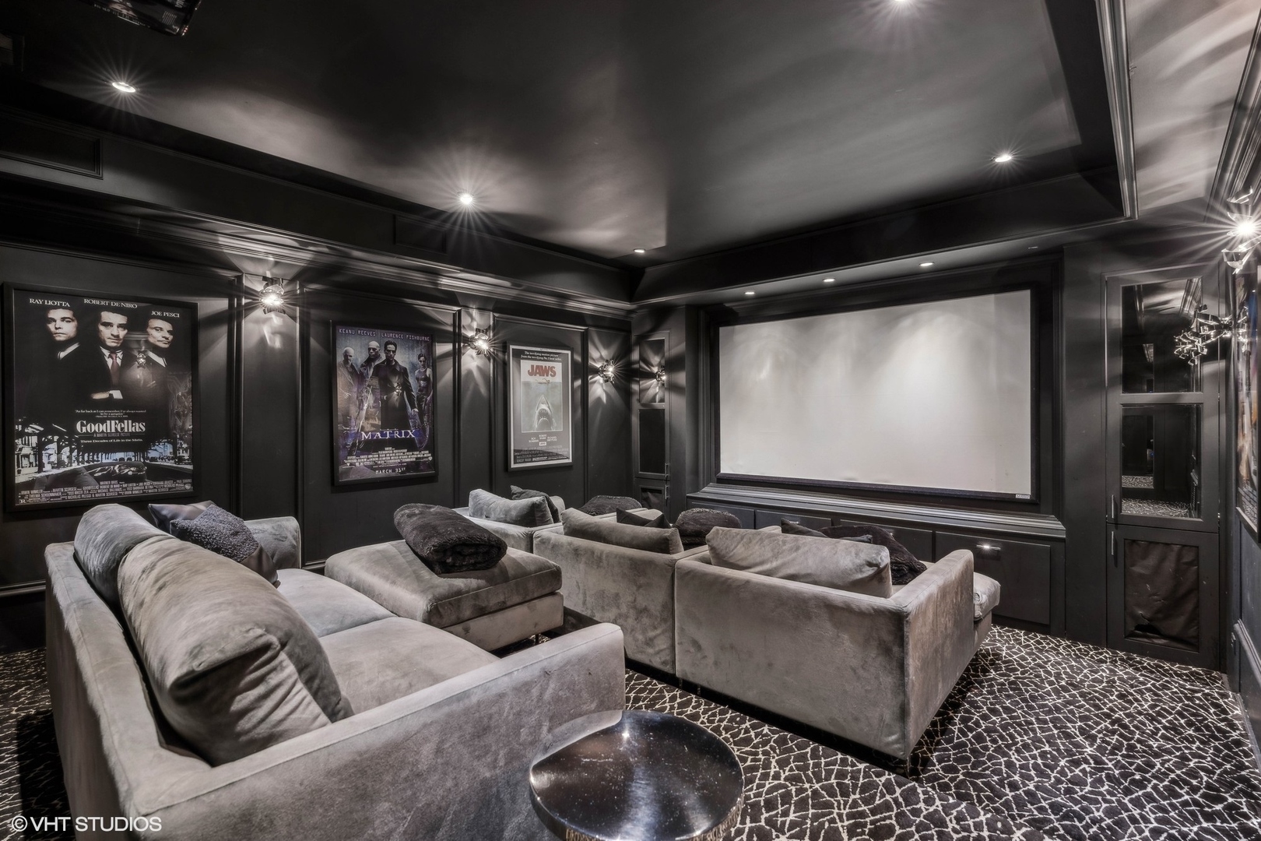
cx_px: 630
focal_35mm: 16
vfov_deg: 73.7
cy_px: 420
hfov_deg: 96.7
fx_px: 560
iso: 320
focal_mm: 16
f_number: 8
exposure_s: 1/10
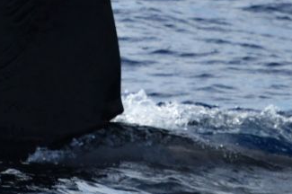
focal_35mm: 1478
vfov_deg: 0.9
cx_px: 31
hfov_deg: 1.4
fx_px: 11976
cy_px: -28
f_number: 6.3
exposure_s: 1/8000
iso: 1250
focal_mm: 600
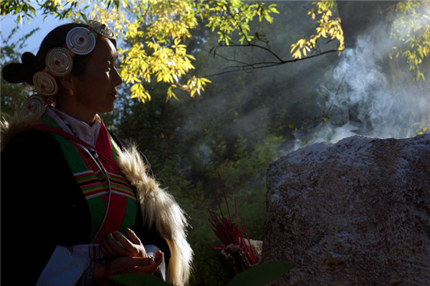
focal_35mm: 105
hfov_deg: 19.5
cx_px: 215
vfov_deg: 13.0
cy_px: 143
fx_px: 1253
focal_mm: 70
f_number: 11
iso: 100
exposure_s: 1/80
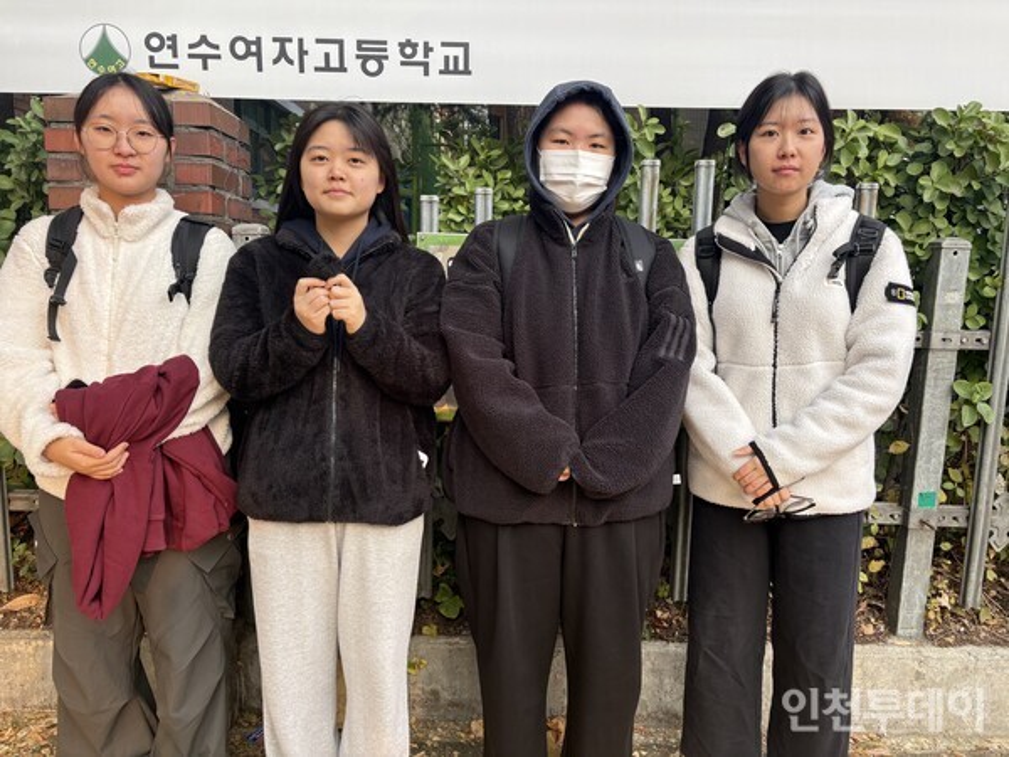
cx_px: 504
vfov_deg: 53.1
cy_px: 378
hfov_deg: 67.3
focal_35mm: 26
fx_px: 758
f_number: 1.6
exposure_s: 1/171
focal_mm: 5.96
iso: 40
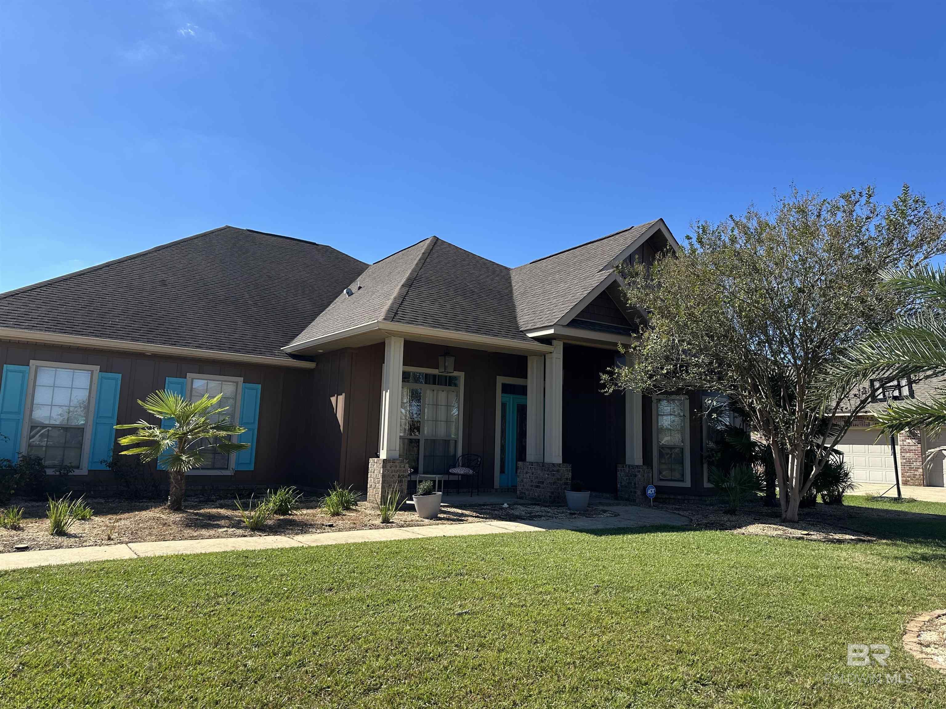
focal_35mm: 24
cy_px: 354
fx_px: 656
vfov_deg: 56.8
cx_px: 473
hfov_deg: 71.6
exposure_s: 1/3247
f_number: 1.78
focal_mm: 6.86
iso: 80
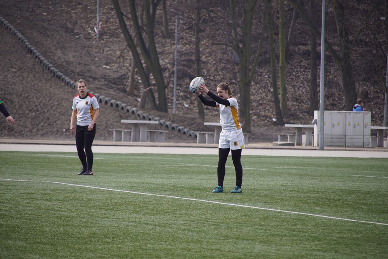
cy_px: 130
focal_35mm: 300
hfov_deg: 6.9
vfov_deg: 4.6
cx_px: 194
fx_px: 3234
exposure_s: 1/320
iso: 160
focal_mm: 200
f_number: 6.3
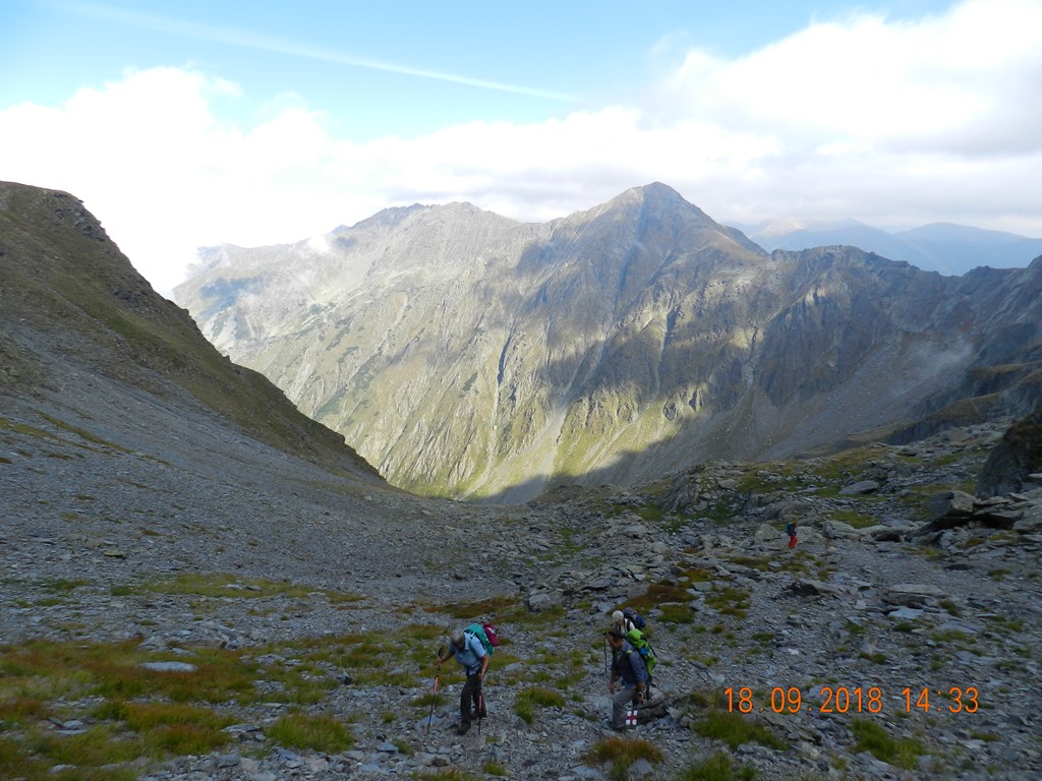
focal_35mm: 23
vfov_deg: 58.9
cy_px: 390
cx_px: 521
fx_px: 692
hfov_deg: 73.9
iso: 160
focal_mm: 4
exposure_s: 1/800
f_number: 3.4
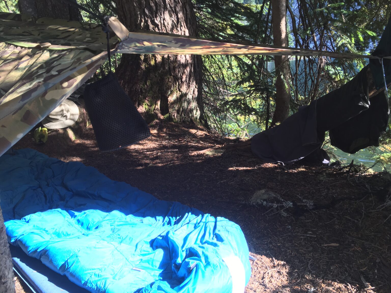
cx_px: 196
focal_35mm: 29
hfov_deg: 61.7
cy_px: 146
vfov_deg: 48.2
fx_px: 328
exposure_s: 1/120
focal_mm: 4.15
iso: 25
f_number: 2.2
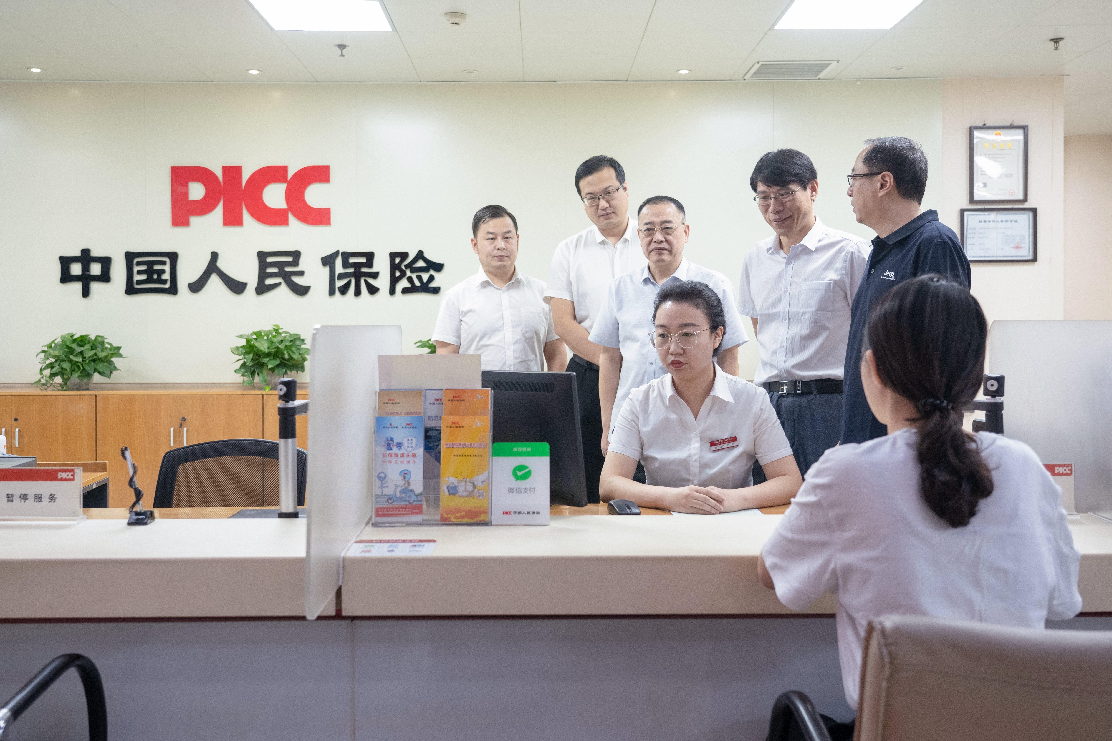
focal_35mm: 35
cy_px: 370
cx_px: 556
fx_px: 1081
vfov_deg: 37.9
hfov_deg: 54.4
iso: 2500
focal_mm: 35
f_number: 4
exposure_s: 1/50
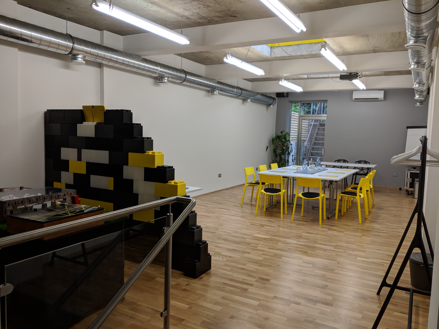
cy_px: 164
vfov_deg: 51.4
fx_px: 342
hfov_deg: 65.3
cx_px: 220
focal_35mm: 27
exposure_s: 1/140
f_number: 1.8
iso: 50
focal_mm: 4.44
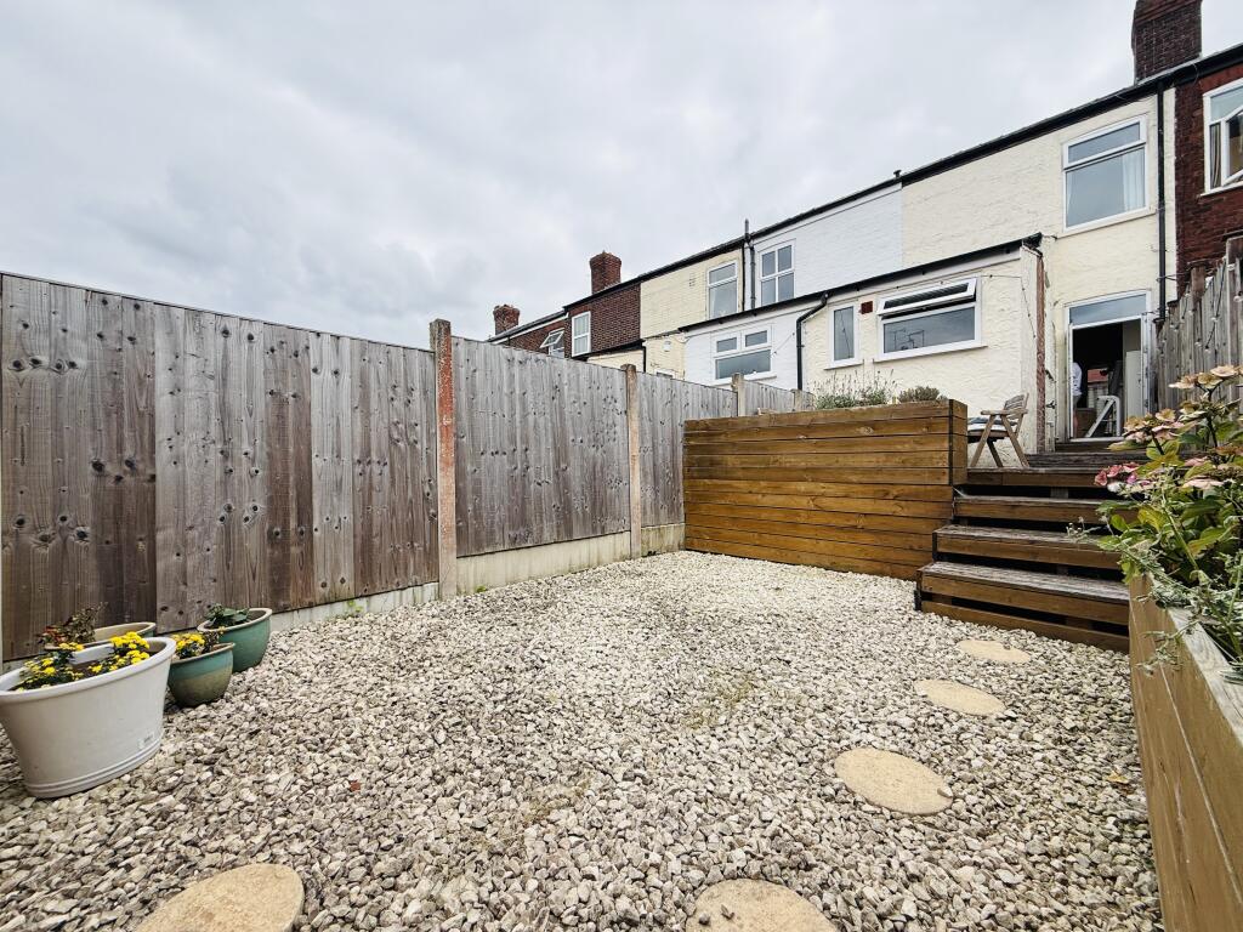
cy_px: 466
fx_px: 503
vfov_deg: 85.7
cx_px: 622
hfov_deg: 102.1
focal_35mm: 14
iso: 50
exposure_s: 1/1125
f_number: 2.2
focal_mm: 2.22
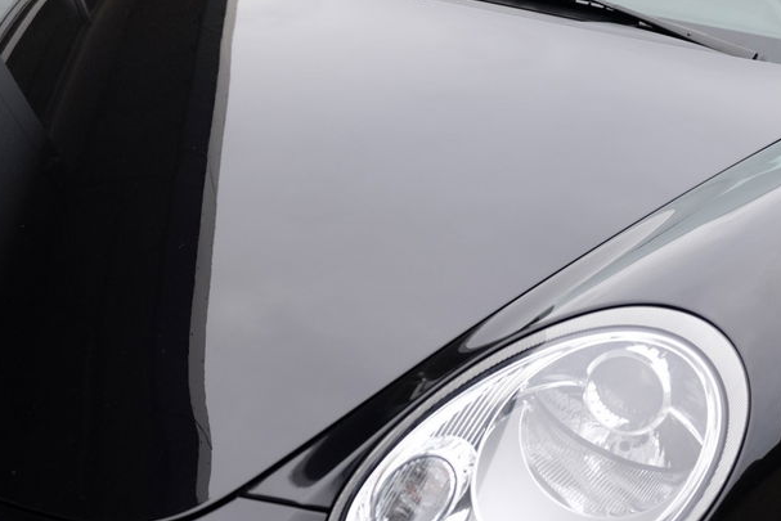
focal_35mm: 59
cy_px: 364
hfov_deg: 33.1
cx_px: 169
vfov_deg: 22.9
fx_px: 1280
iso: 250
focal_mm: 23.3
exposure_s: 1/60
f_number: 3.2
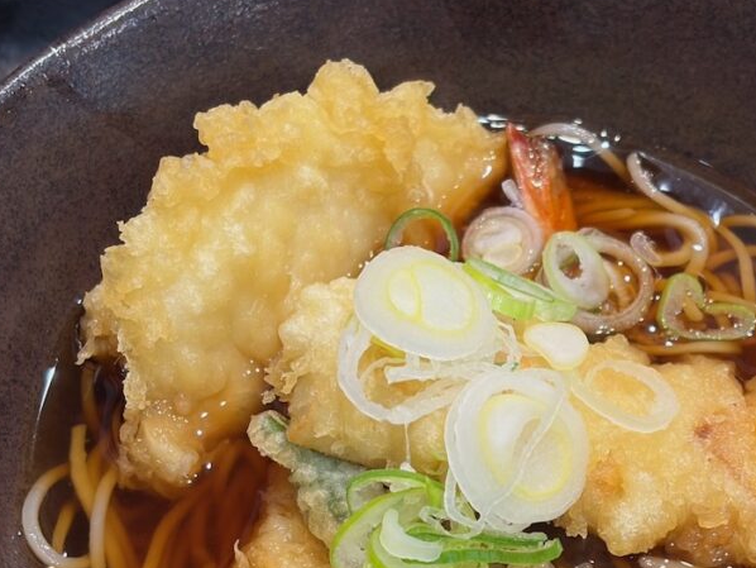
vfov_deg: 16.5
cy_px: 431
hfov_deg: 21.9
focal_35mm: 89
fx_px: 1945
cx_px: 492
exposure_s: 1/50
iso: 50
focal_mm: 5.96
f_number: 1.6
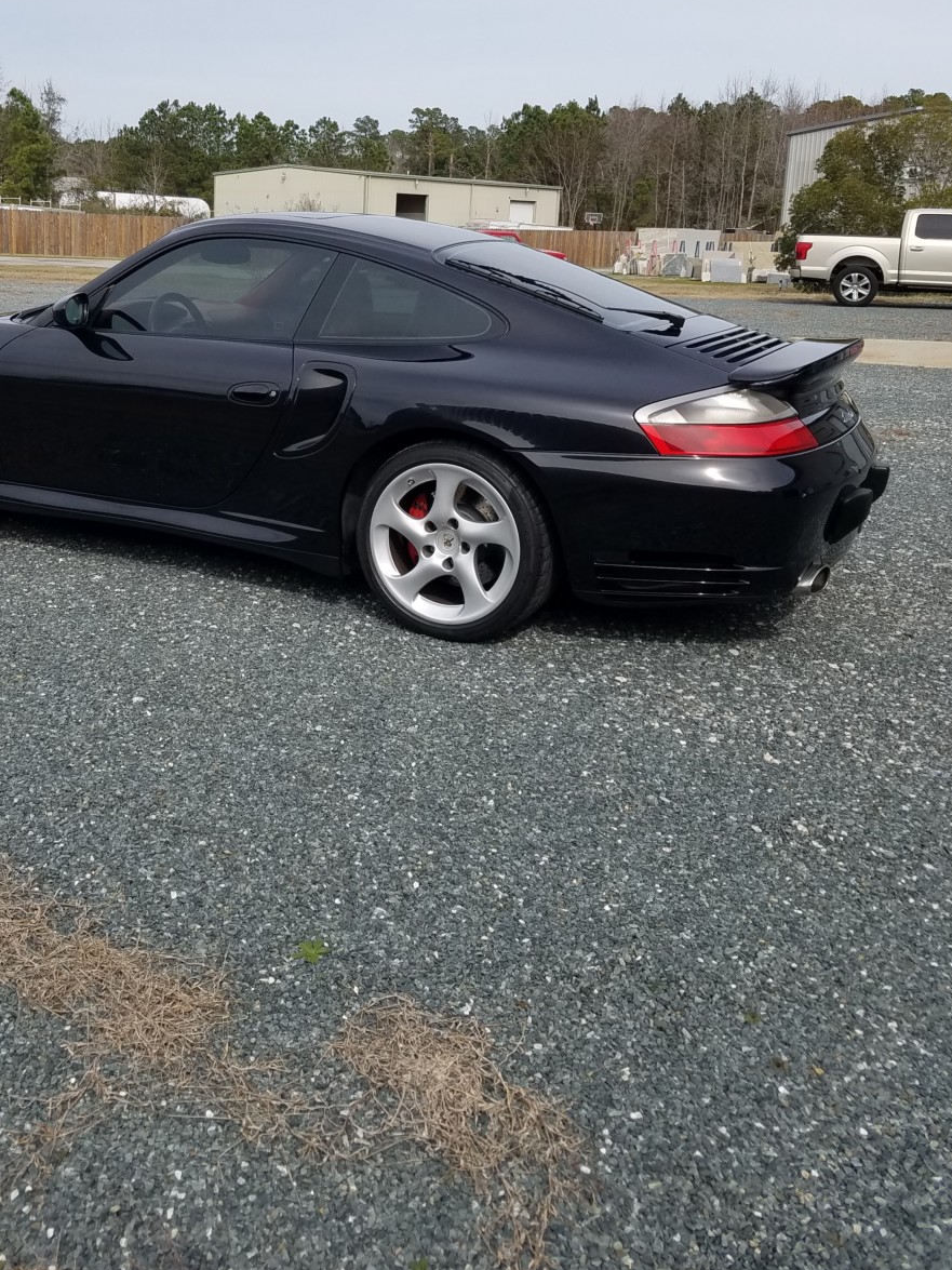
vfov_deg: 53.2
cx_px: 346
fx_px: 1247
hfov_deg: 41.4
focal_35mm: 34
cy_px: 460
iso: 50
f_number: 1.7
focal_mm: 4.2
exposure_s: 1/2688
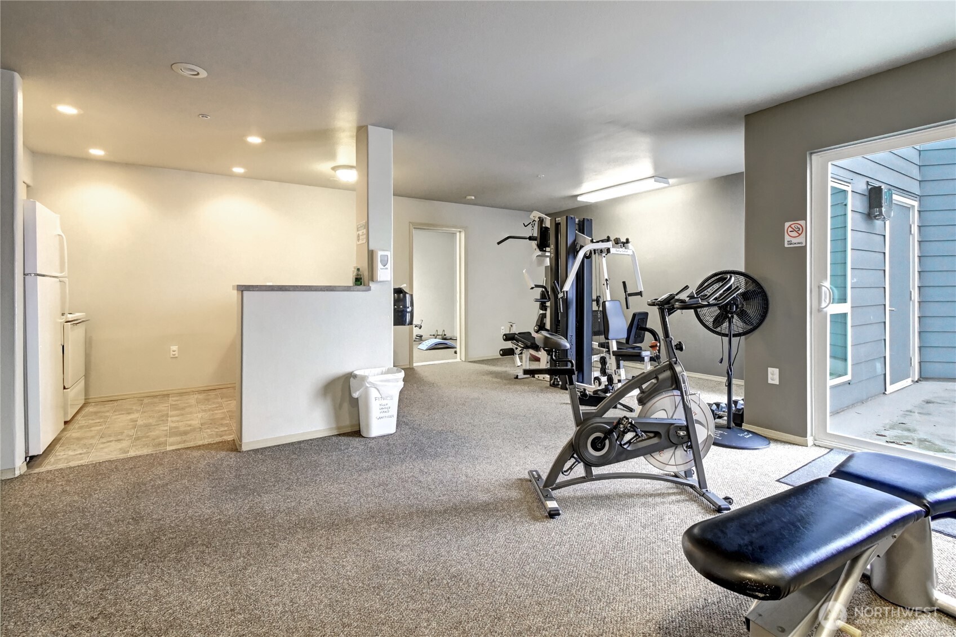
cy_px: 318
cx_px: 478
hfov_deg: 100.4
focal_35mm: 15
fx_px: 398
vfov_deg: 77.3
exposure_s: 1/5
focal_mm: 10
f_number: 11
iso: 3200
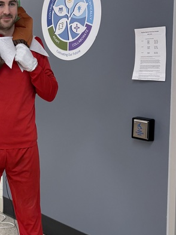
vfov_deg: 28.5
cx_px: -7
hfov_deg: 20.8
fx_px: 461
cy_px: 104
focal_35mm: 68
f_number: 1.6
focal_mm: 5.96
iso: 125
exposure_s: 1/126
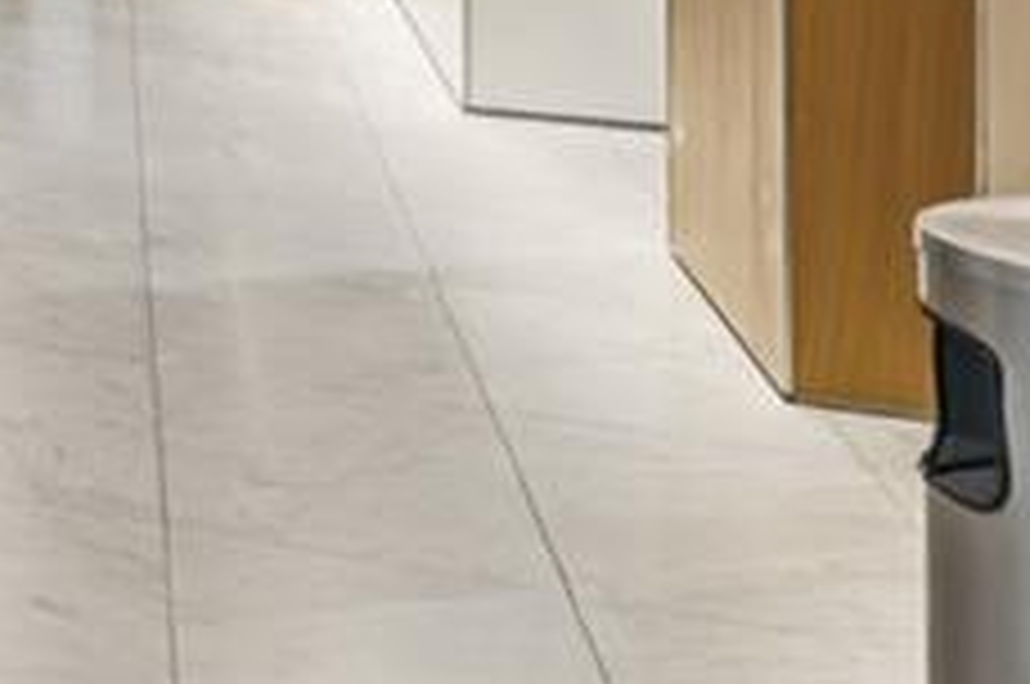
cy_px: -540
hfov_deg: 12.8
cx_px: -1741
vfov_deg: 12.7
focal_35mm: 98
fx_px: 2800
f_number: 10
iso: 320
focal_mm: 14
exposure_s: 1/10
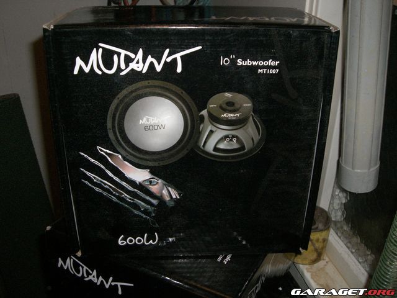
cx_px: 198
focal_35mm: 38
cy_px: 149
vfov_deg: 37.7
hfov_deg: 49.0
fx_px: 436
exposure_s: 1/60
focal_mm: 6.2
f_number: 2.7
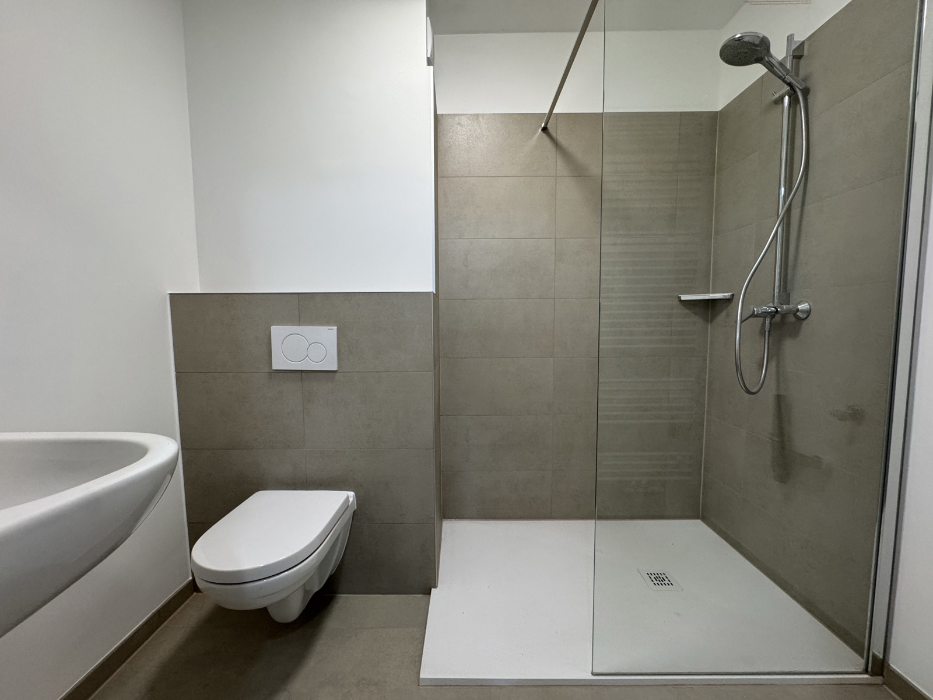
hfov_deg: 102.1
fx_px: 377
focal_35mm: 14
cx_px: 466
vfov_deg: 85.7
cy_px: 350
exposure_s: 1/100
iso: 200
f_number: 2.2
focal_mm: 2.22
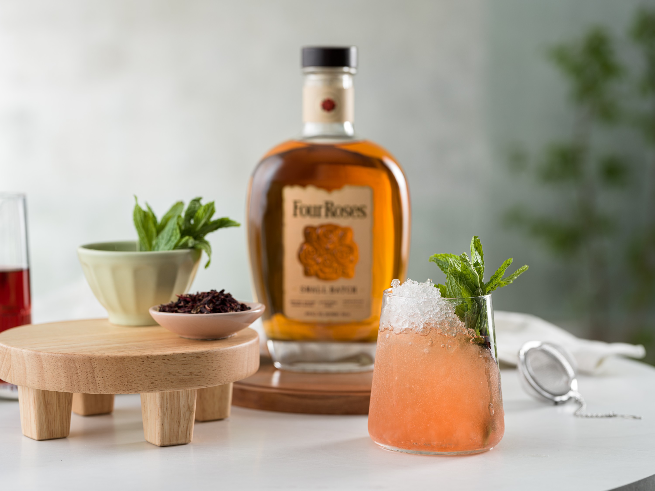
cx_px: 328
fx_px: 1779
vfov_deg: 15.7
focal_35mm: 94
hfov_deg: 20.9
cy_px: 246
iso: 64
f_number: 5.6
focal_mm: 120
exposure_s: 1/1500
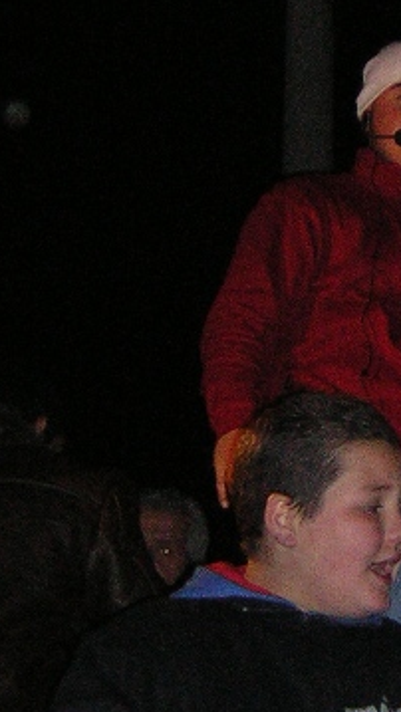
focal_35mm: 141
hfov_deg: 8.6
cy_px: 345
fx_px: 2665
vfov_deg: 15.2
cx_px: 377
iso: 200
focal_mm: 7.6
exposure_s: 1/60.1
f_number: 3.3
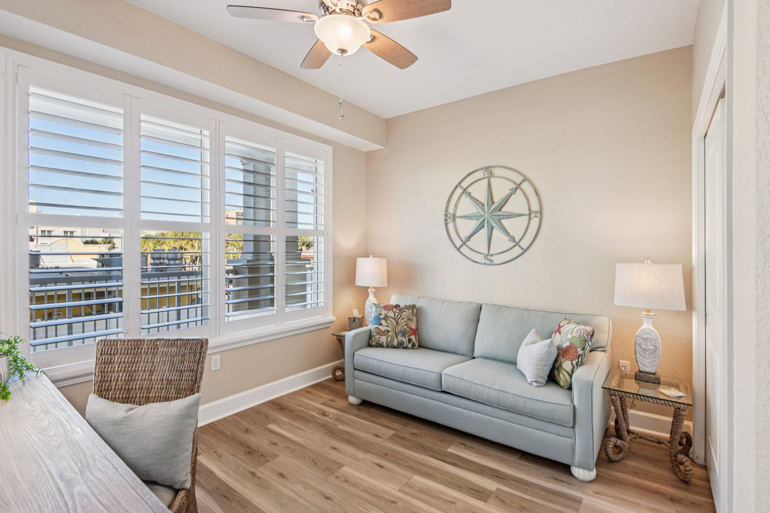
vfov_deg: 73.7
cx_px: 385
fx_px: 342
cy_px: 256
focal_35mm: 16
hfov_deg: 96.7
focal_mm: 16
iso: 400
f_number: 8
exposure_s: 1/40
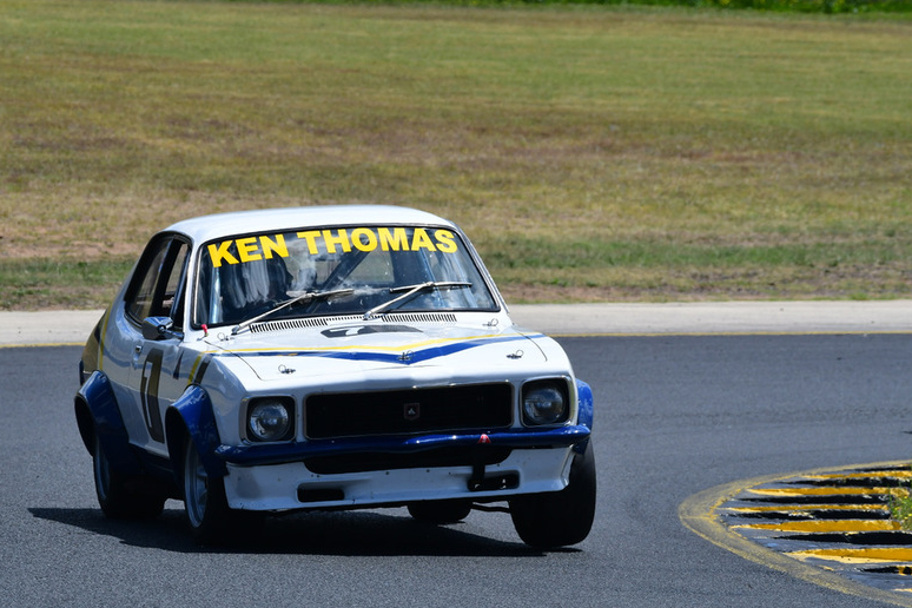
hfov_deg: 4.3
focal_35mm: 481
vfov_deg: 2.9
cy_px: 306
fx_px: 12184
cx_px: 457
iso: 320
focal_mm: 310
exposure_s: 1/640
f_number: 11
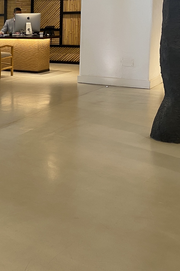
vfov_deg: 35.6
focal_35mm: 55
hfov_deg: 21.4
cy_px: 74
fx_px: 412
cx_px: -77
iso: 80
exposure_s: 1/50
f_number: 1.8
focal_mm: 4.25
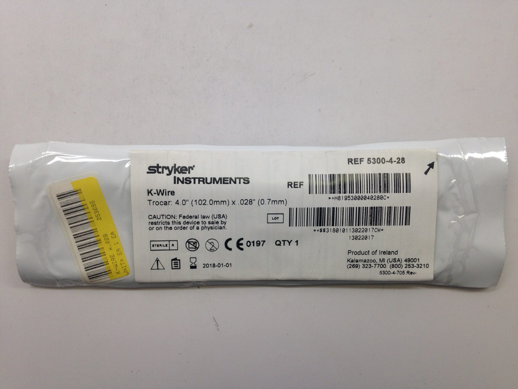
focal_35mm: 33
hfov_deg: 55.4
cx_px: 259
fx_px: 494
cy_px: 194
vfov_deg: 42.9
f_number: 2.4
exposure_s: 1/60
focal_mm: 4.12
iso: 64
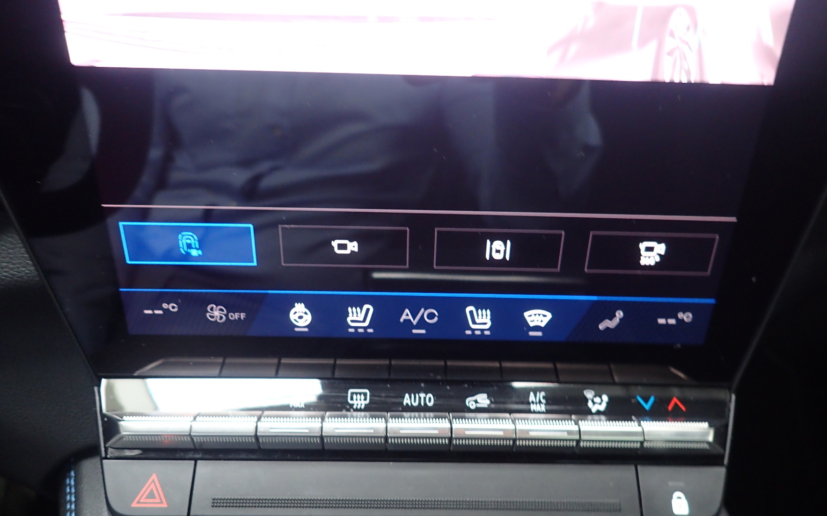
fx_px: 608
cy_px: 291
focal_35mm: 27
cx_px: 416
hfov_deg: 68.4
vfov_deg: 45.9
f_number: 2
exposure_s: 1/30
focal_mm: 4.5
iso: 250
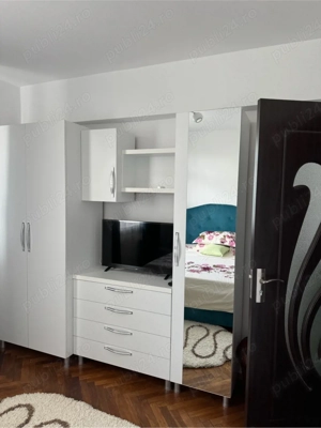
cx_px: 160
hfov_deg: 56.8
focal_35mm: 24
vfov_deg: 71.6
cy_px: 214
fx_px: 297
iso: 200
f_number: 1.78
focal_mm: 6.76
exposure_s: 1/67
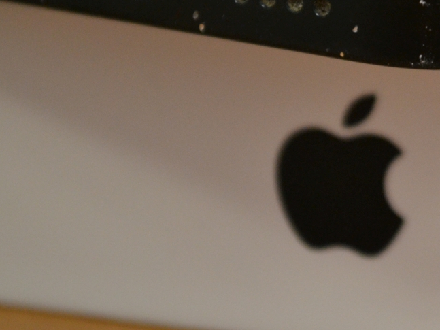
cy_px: 20
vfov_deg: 7.5
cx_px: 489
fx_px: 2493
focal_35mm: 196
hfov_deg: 10.0
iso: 1250
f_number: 5.6
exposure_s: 1/60
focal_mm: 55
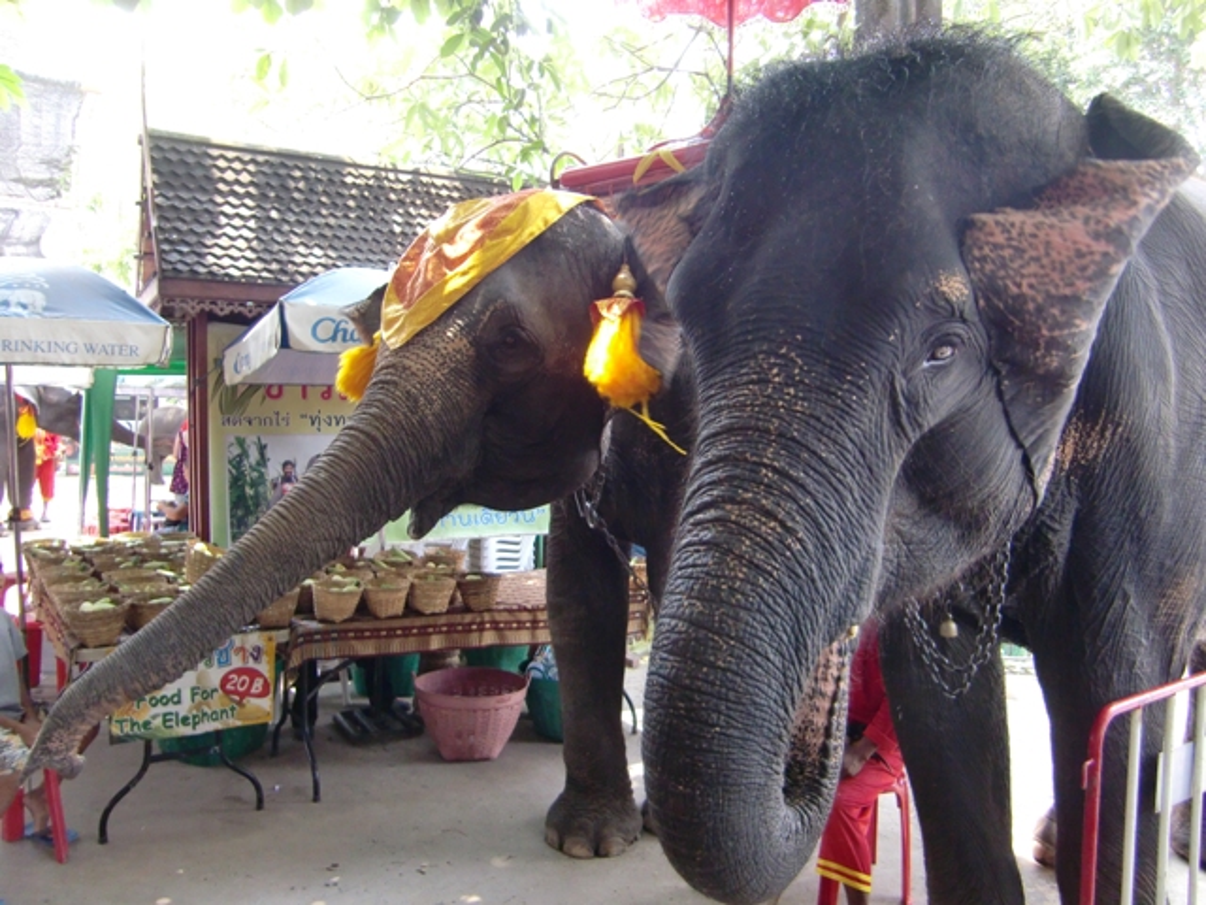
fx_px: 976
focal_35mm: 28
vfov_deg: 49.7
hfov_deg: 63.4
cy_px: 452
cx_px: 603
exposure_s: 1/100
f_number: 2.6
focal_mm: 4.9
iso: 200
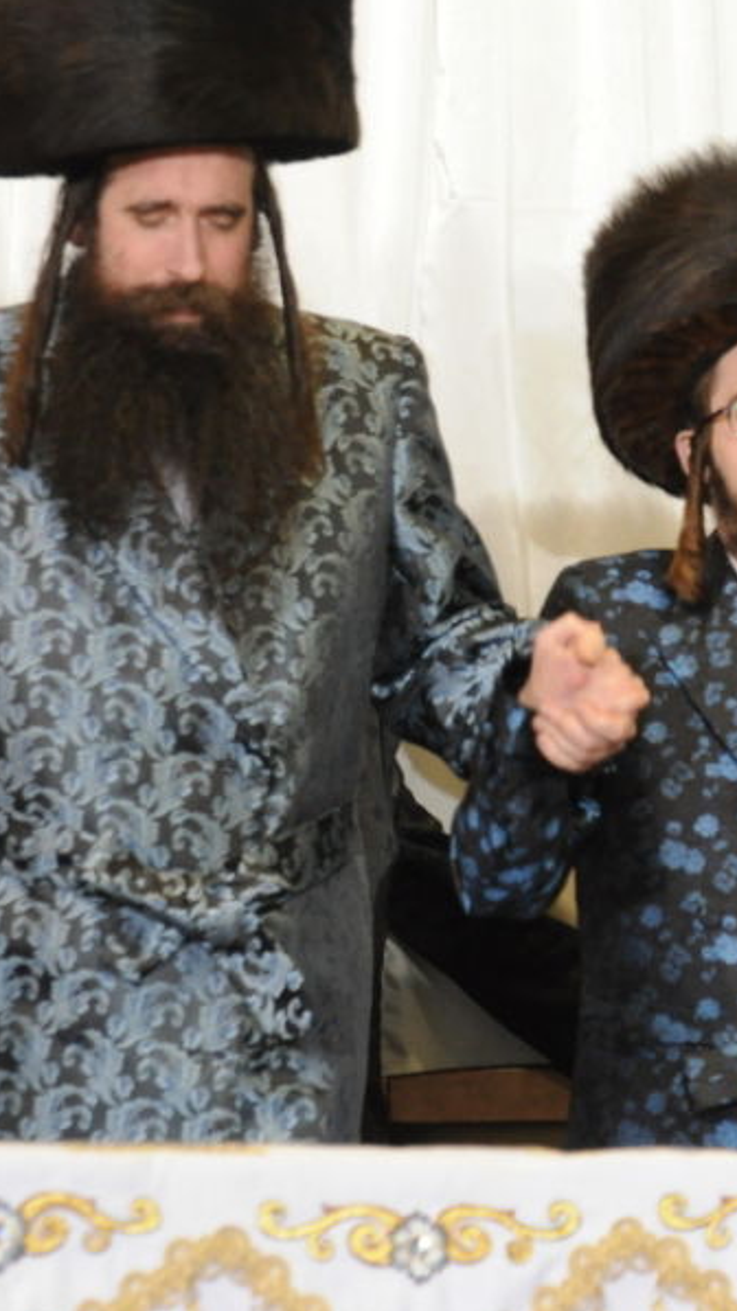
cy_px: 577
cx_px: 656
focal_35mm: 336
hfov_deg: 3.6
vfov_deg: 6.4
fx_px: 11680
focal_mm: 125
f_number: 5.6
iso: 1000
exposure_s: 1/100
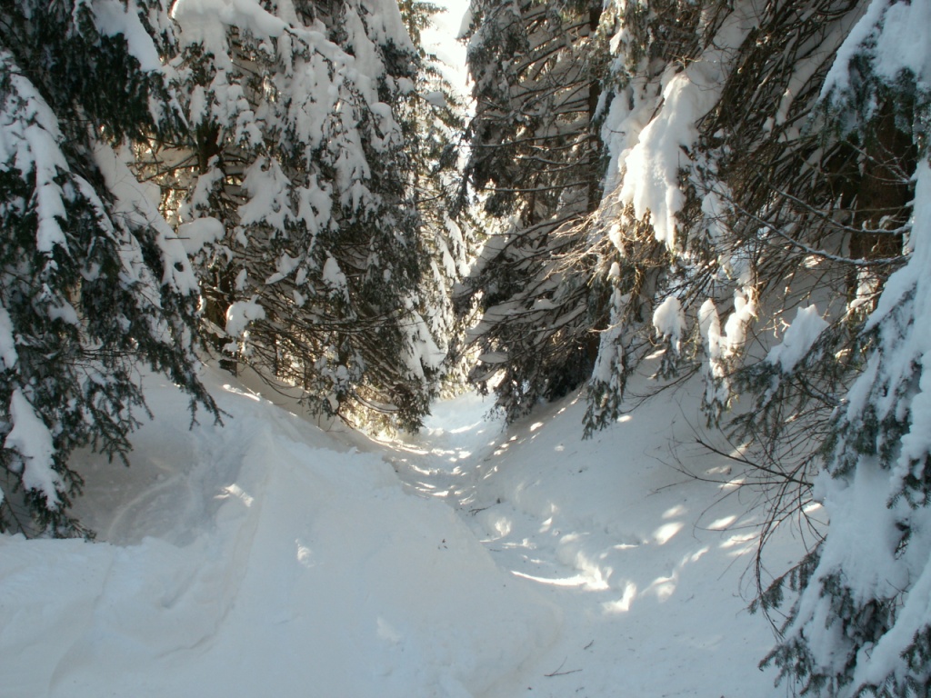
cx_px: 466
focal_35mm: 35
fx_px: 941
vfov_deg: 40.7
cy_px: 349
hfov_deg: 52.6
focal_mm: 5.86
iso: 50
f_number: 7.1
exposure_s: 1/25
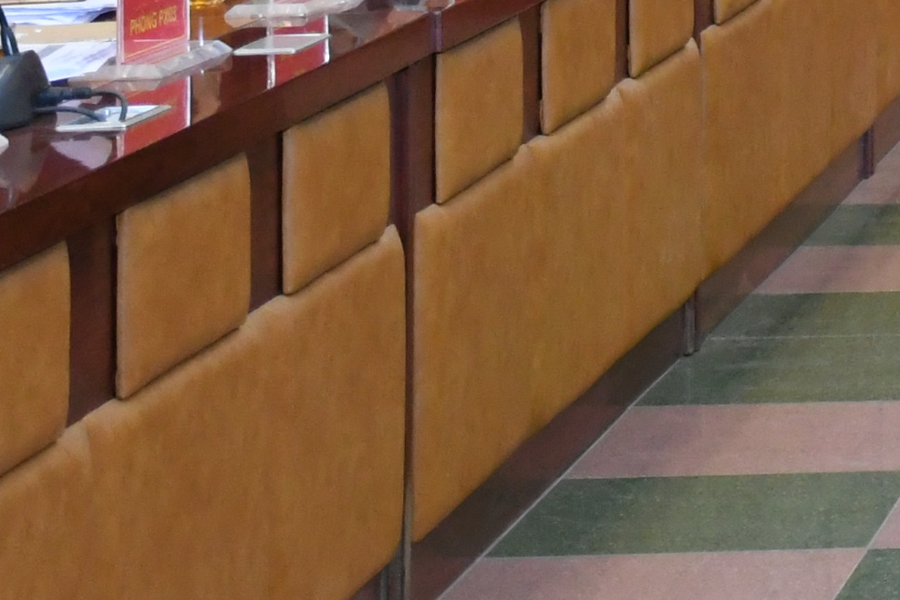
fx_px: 5075
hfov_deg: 9.5
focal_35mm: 203
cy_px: -610
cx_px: 1759
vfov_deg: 6.6
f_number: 4.5
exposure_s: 1/200
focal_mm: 32
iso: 2500
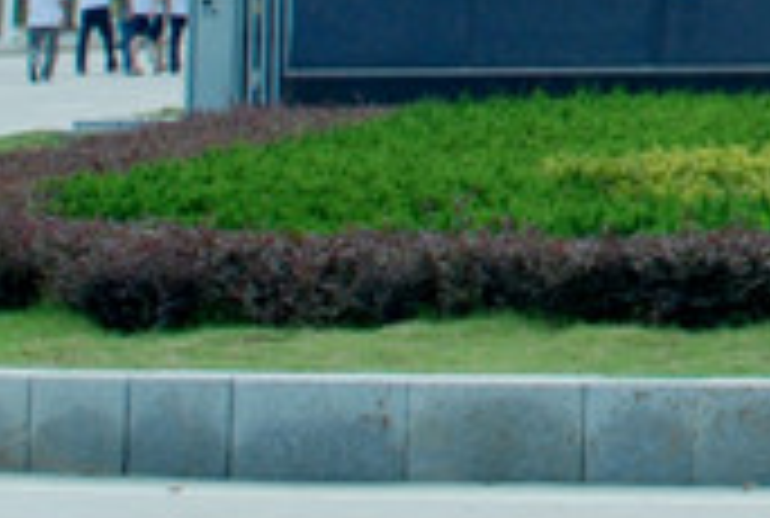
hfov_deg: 8.1
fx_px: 5254
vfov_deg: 5.4
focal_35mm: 245
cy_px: -822
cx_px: 1373
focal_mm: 28
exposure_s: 1/125
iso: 125
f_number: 10
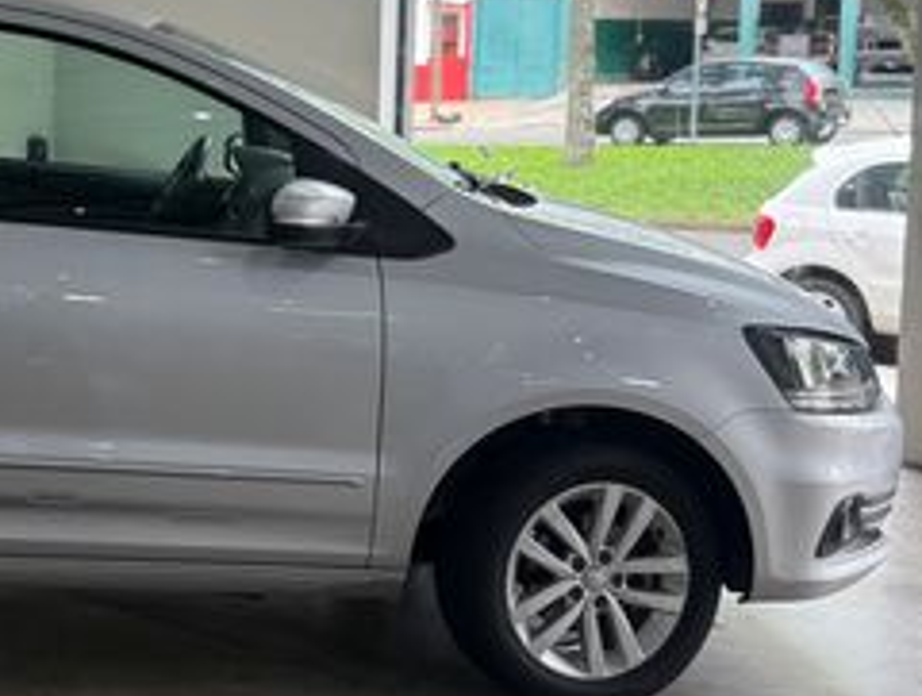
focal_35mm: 47
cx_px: 69
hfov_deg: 37.4
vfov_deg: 30.6
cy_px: 192
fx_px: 1254
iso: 100
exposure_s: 1/285
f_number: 1.78
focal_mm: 6.76
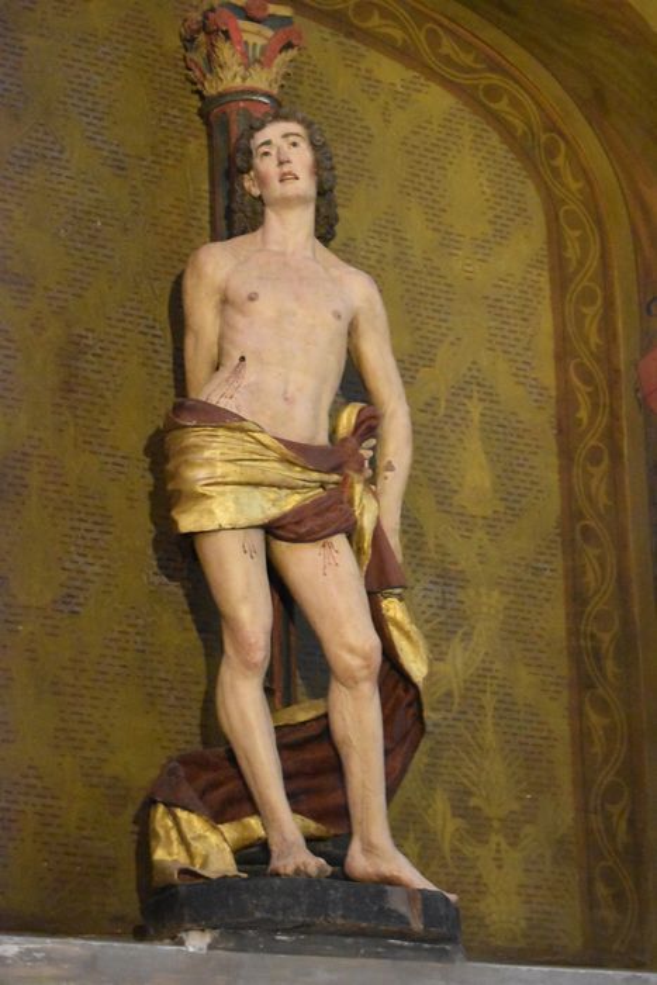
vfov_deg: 24.6
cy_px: 492
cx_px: 328
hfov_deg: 16.6
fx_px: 2257
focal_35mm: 82
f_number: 4
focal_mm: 55
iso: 12800
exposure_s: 1/10
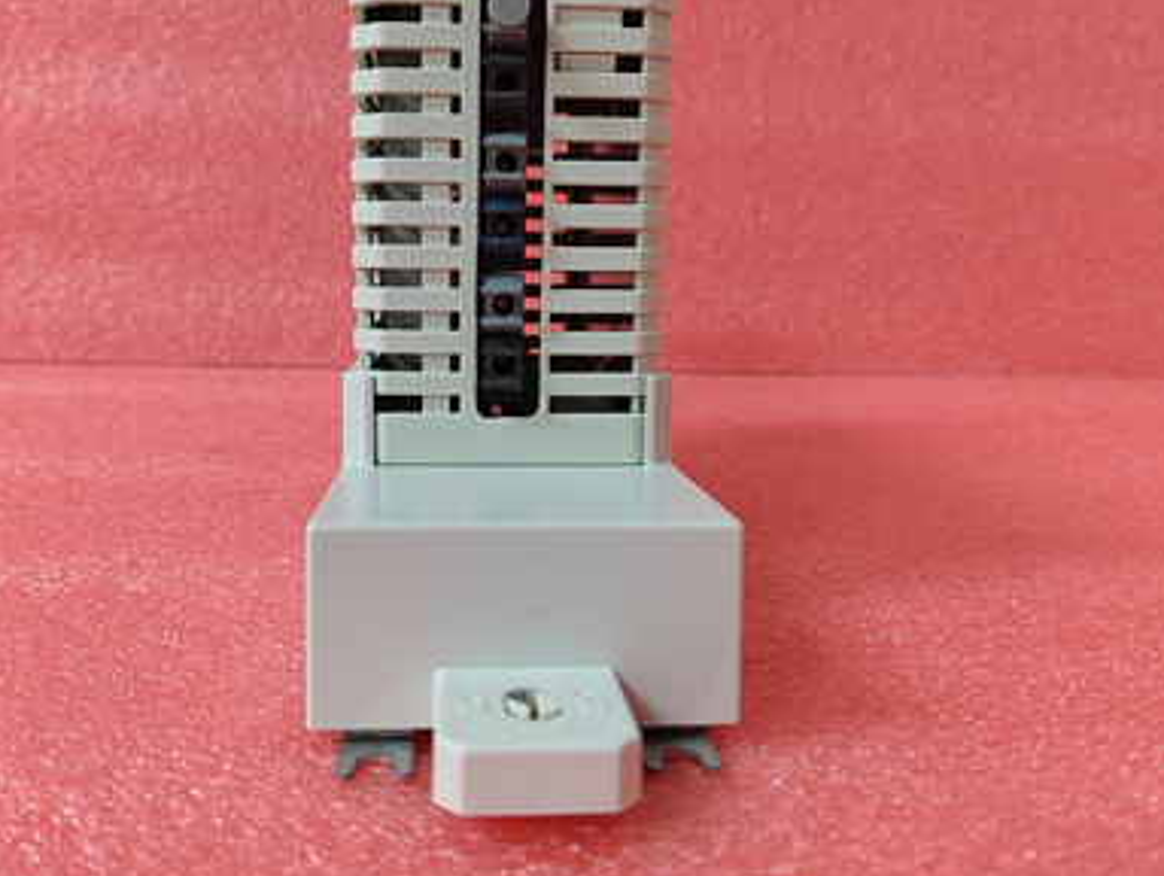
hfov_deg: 59.7
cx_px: 508
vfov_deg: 46.9
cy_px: 440
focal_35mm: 30
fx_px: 1010
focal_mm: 5.52
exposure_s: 1/50
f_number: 1.9
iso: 1644
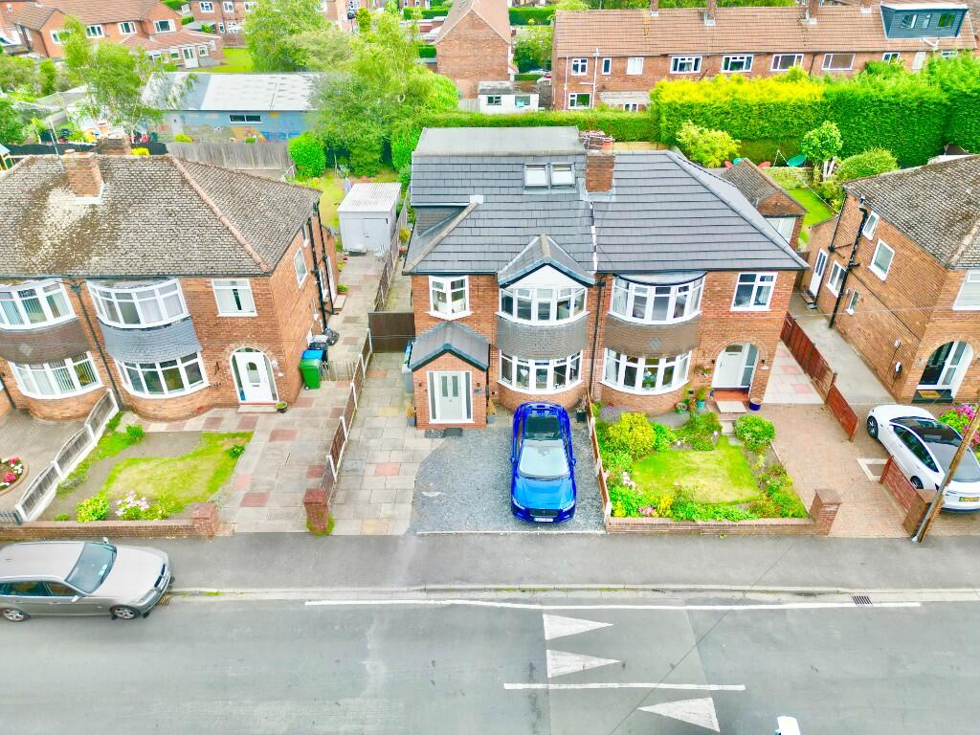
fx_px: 679
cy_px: 368
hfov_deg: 71.6
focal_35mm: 24
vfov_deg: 56.8
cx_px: 490
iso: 150
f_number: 1.7
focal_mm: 6.72
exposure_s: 1/1250
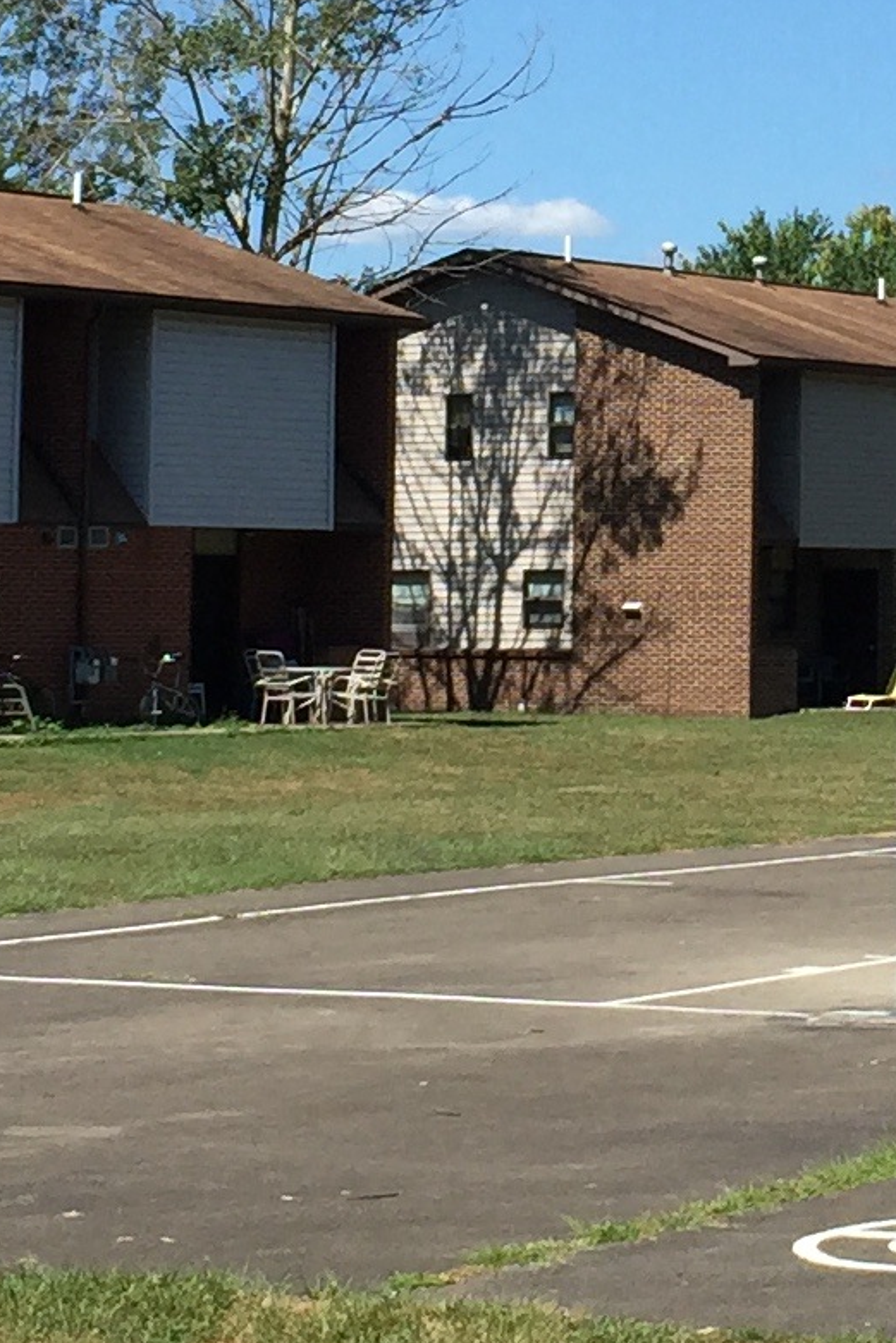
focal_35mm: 126
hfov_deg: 10.8
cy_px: 100
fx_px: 4702
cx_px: 803
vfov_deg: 16.0
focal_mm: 4.15
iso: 32
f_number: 2.2
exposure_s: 1/1980
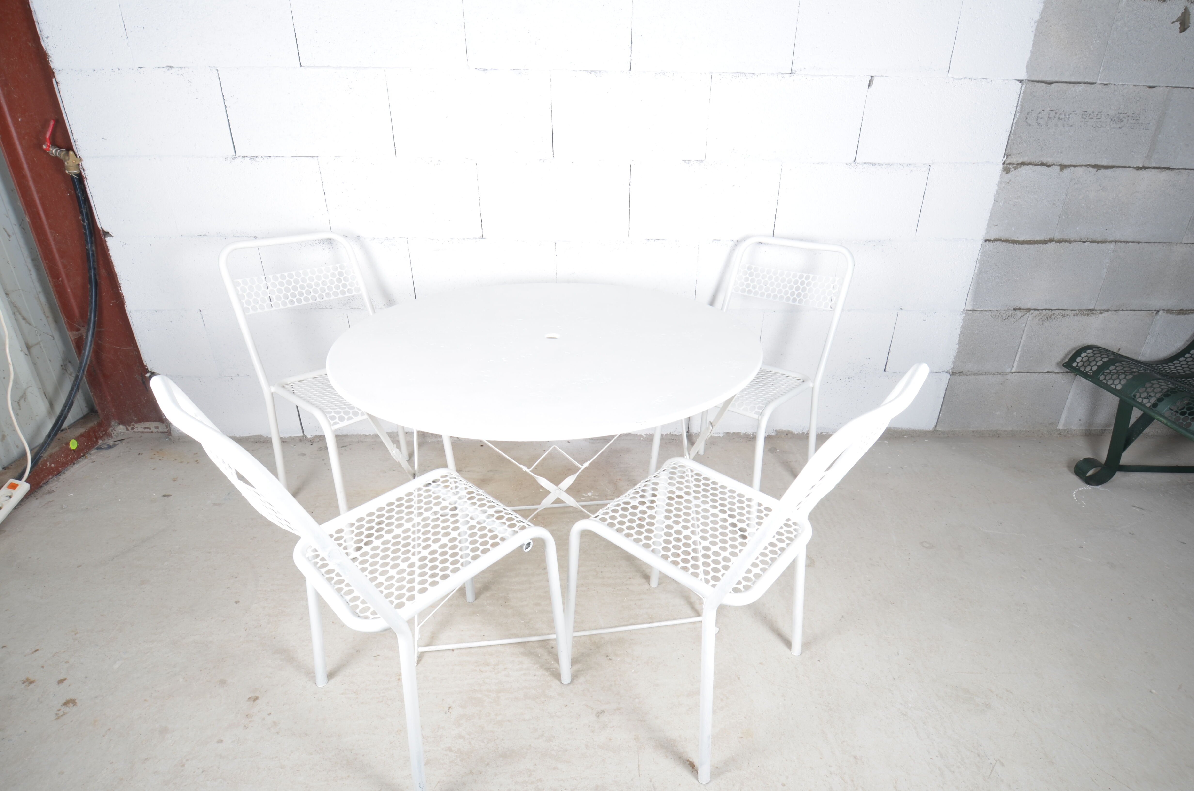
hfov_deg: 90.1
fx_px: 596
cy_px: 396
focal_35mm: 18
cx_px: 597
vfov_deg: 67.1
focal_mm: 12
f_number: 11
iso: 100
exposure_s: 1/125
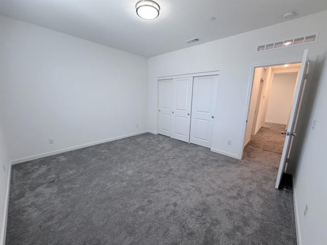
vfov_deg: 85.7
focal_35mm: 14
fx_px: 132
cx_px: 164
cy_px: 122
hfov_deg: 102.1
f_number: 2.2
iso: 250
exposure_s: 1/120
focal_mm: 2.22
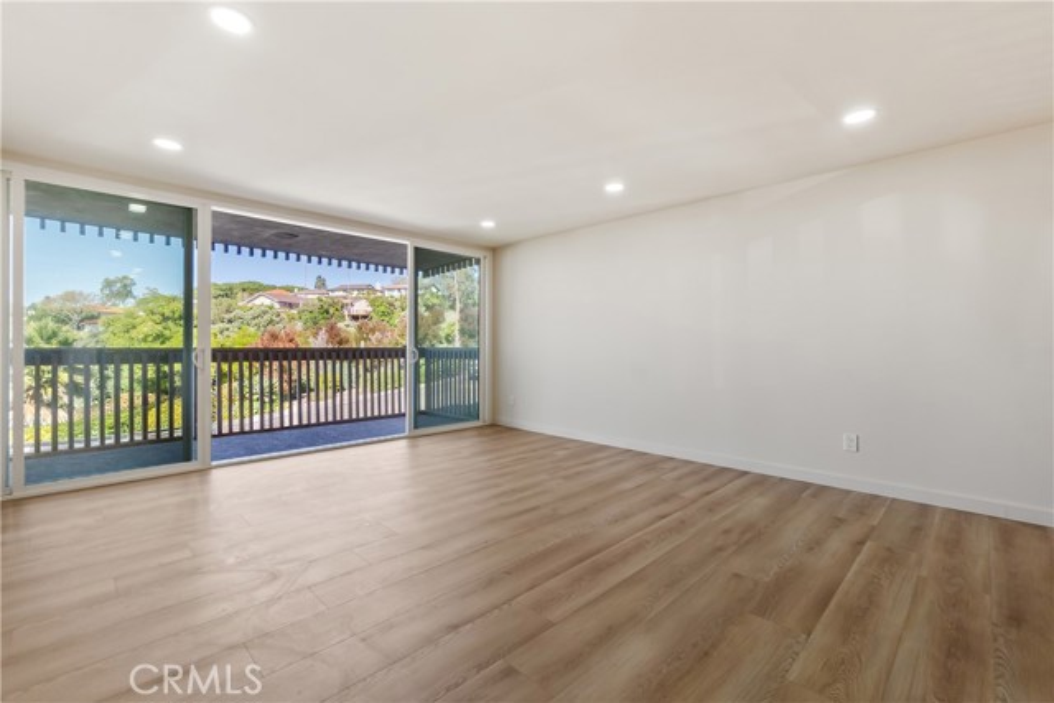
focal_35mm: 15
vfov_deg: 77.4
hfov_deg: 100.4
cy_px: 352
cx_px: 527
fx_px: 439
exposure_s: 1/30
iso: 400
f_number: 8
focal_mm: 10
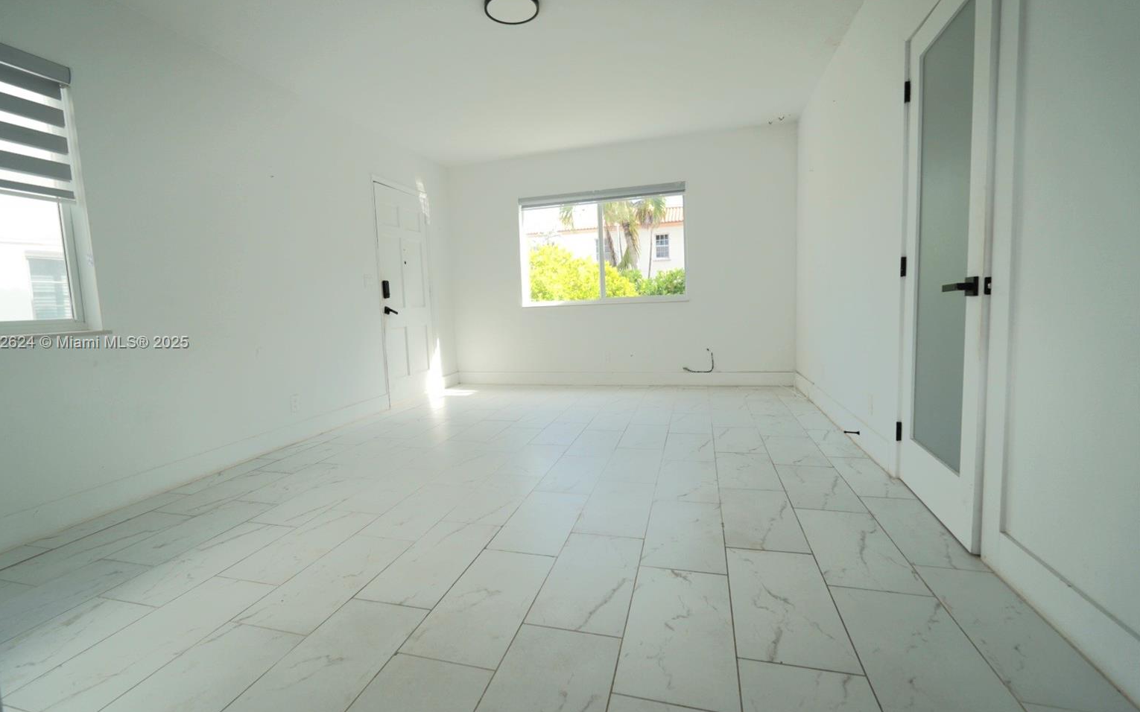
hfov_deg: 97.8
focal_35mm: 16
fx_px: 497
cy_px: 344
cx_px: 546
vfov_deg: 71.2
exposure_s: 1/161
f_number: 4
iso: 125
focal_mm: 10
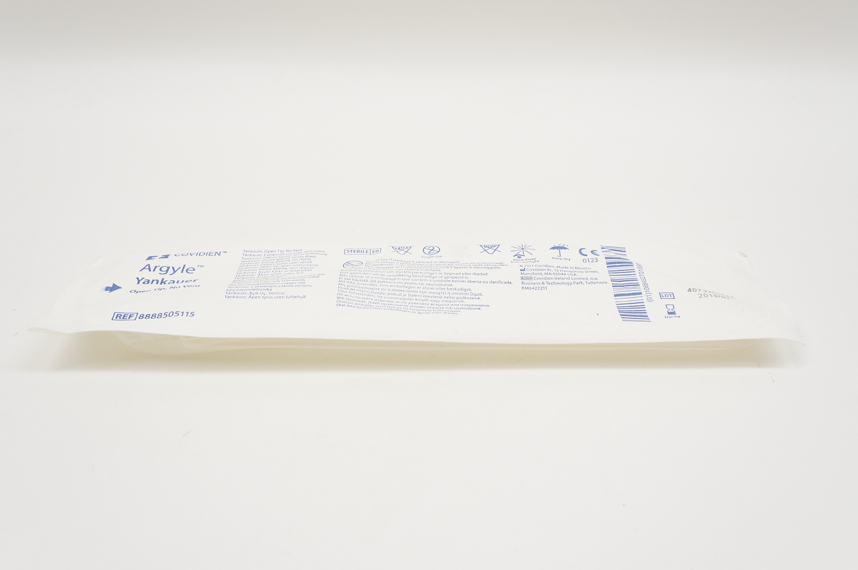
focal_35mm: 34
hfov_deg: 55.2
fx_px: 821
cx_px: 429
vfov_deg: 38.3
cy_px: 285
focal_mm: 23
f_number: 6.3
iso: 400
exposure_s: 1/60
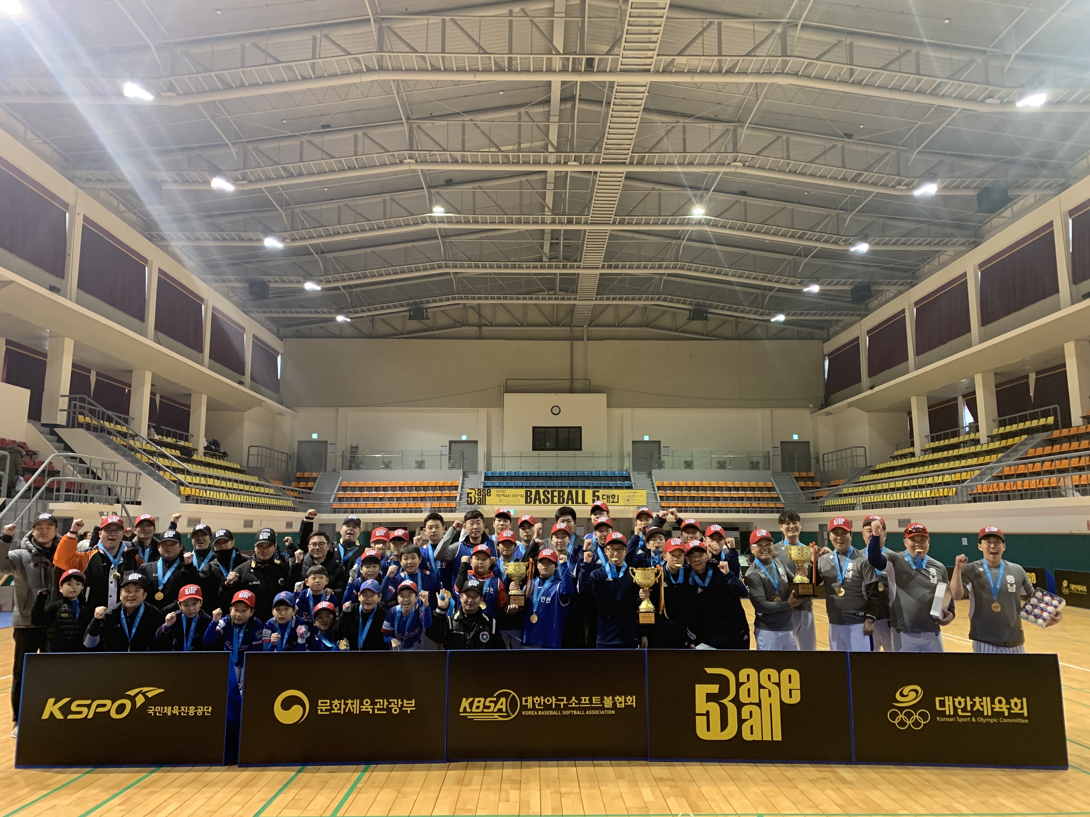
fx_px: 819
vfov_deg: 53.1
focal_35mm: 26
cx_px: 545
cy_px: 408
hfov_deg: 67.3
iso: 200
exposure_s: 1/60
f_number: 1.8
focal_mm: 4.25
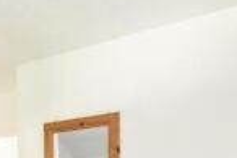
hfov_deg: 40.0
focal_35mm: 49
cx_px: 83
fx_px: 322
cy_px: 224
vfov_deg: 23.2
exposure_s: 1/3
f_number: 9
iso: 200
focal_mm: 10
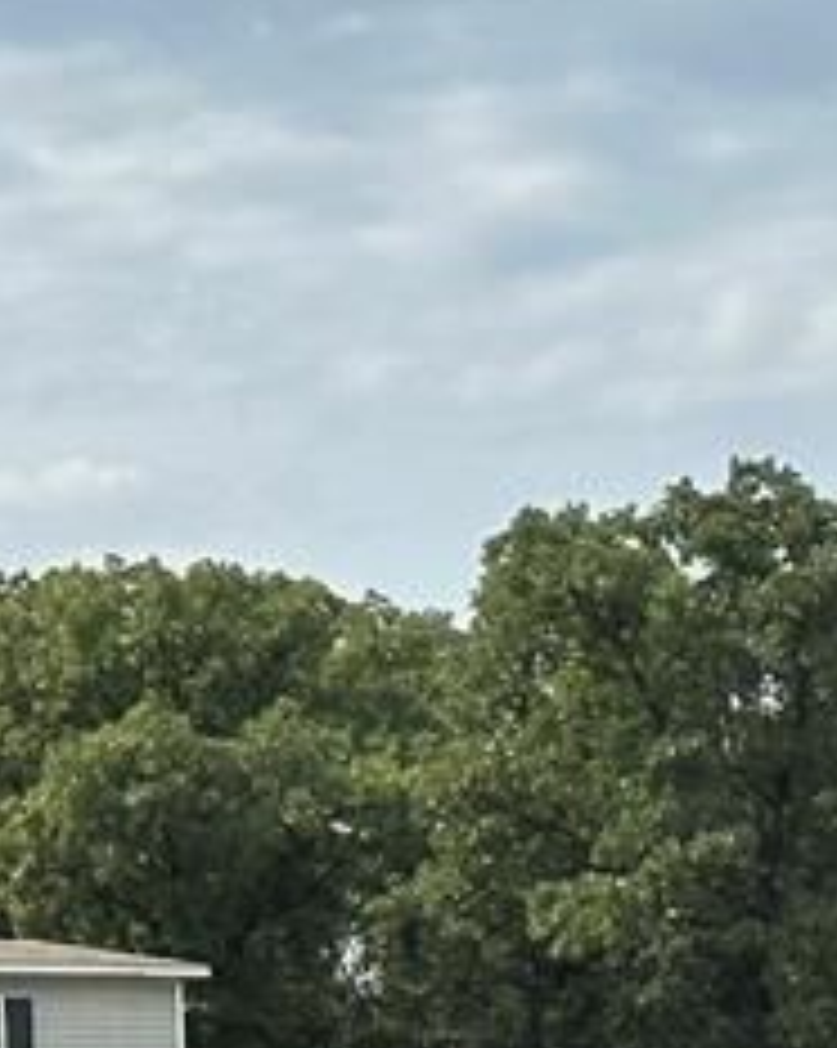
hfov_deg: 7.4
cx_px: -369
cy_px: 1048
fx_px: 6387
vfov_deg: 9.3
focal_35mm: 206
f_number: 1.78
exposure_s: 1/5882
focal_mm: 6.86
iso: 64
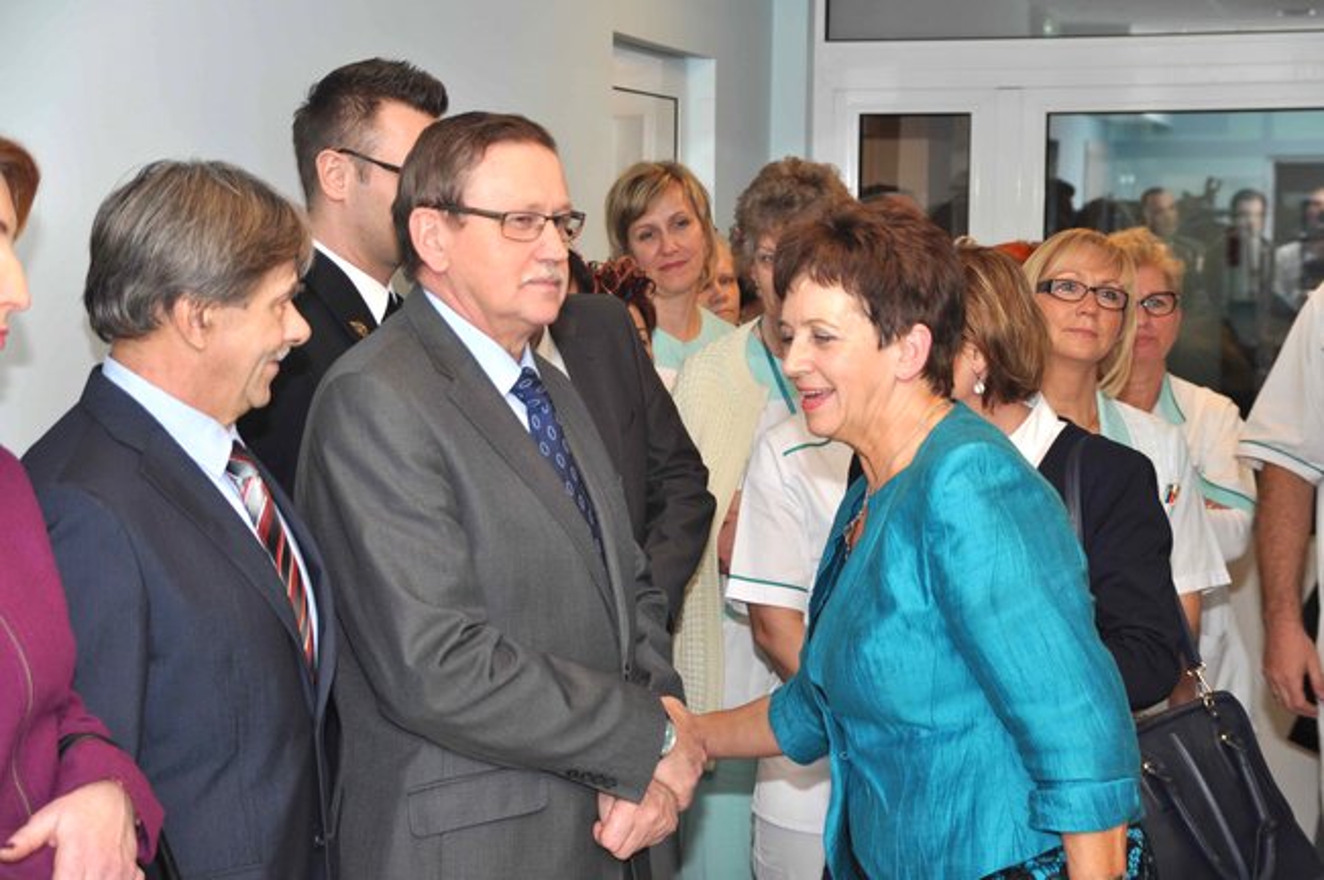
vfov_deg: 17.5
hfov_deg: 26.0
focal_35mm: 78
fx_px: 2866
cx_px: 662
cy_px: 440
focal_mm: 52
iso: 200
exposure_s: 1/60
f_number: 4.8
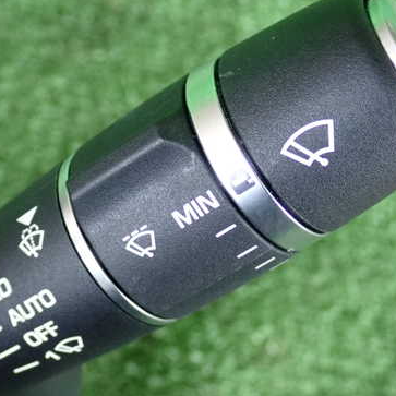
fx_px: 1022
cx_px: 160
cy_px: 207
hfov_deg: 21.9
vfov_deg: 21.9
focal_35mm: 79
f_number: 3.3
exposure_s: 1/125
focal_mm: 9.65
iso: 1250
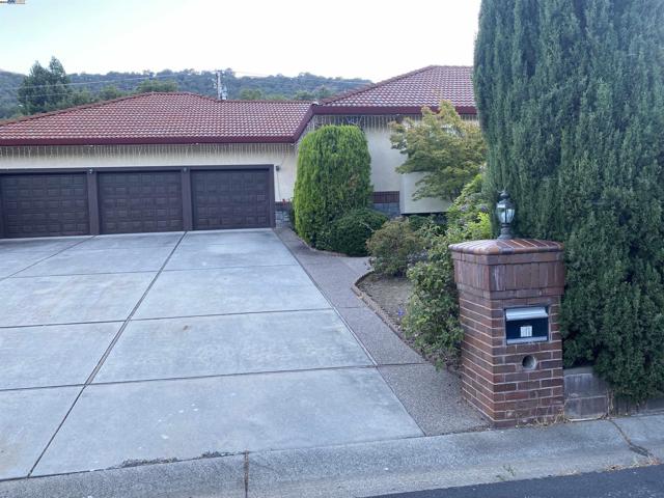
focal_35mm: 26
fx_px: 499
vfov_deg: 53.1
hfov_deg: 67.3
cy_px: 249
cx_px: 332
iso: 32
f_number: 1.8
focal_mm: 4.25
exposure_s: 1/122
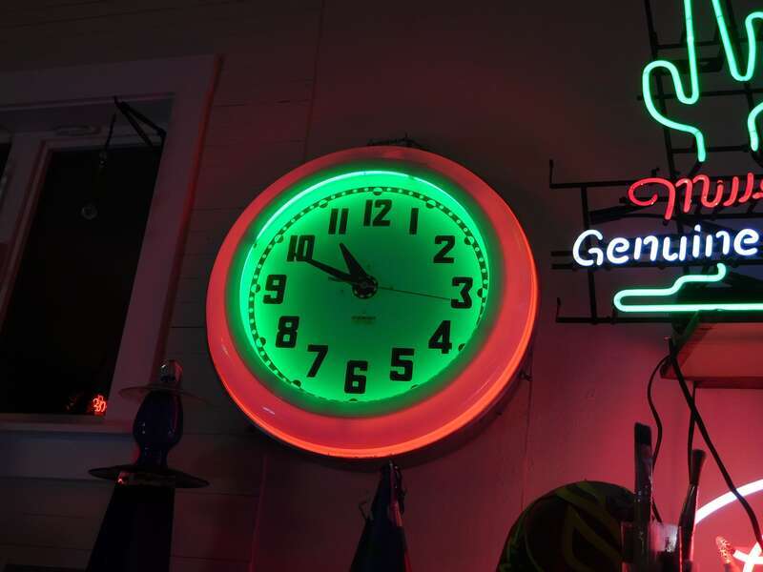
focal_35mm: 32
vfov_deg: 44.2
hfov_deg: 56.8
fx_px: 705
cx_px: 382
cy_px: 286
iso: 125
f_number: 3.6
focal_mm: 5.7
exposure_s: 1/30
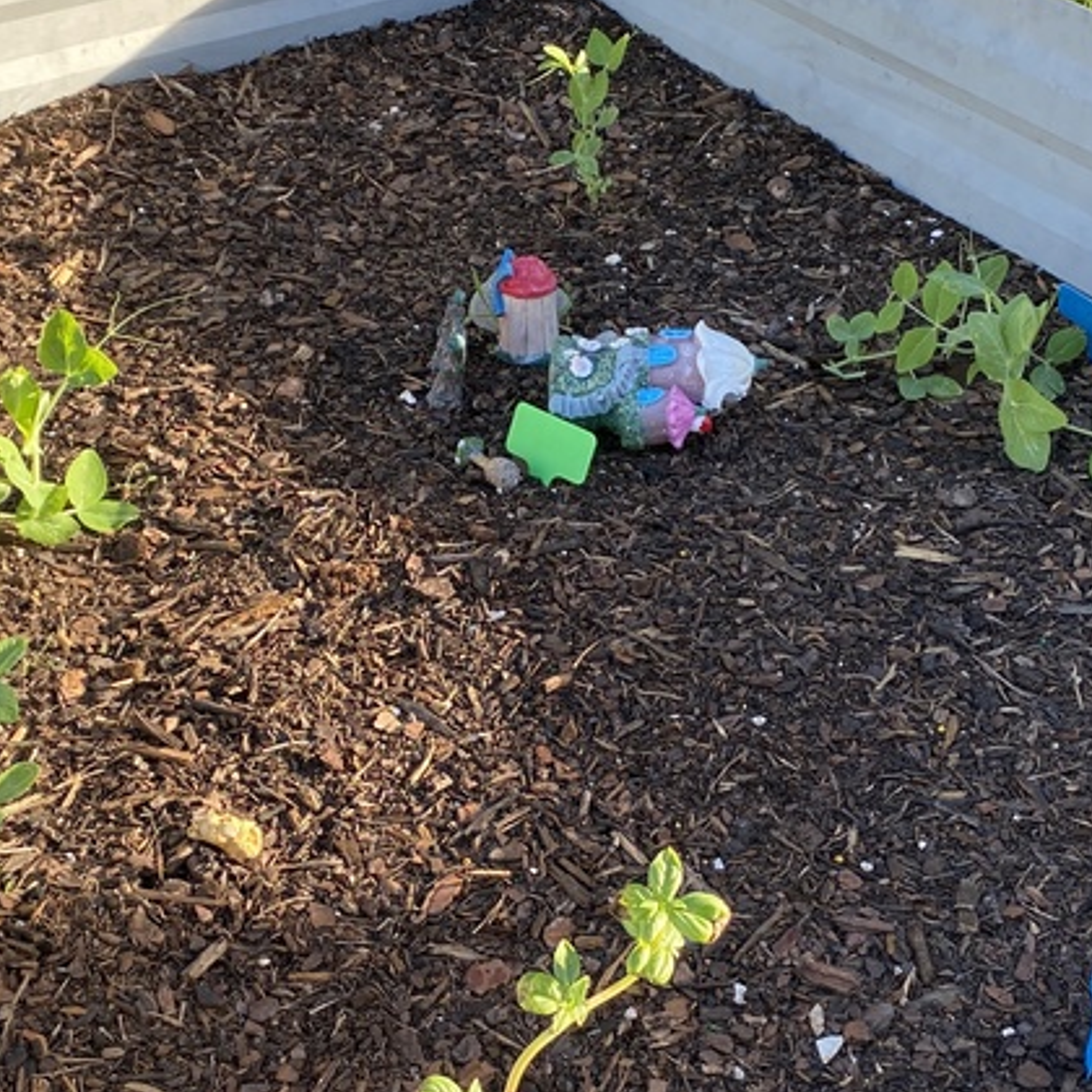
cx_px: 538
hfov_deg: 30.6
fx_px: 1999
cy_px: 598
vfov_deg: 30.5
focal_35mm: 56
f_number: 1.8
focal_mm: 4.25
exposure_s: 1/217
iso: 32
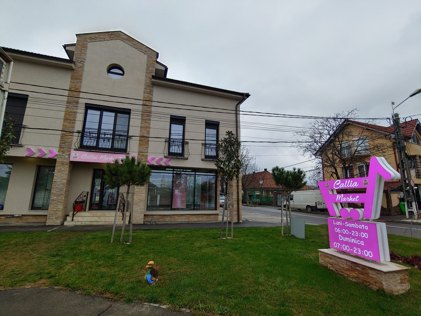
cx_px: 210
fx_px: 195
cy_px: 158
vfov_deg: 78.1
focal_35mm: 16
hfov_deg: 94.5
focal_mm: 2.18
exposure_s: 1/422
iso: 50
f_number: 1.9
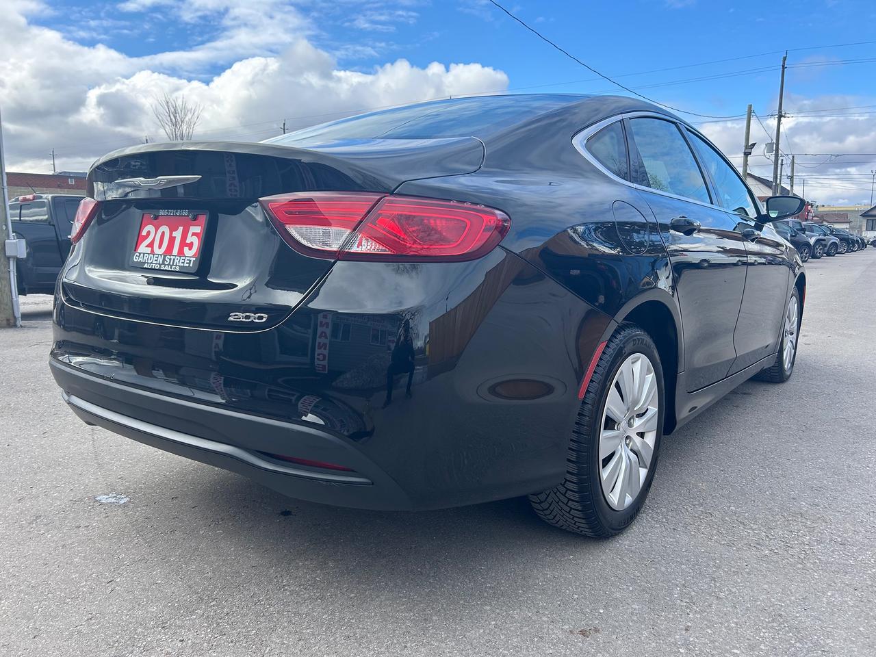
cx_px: 438
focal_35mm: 26
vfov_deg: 53.1
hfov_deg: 67.3
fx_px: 658
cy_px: 328
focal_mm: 5.7
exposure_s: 1/1575
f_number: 1.5
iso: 50
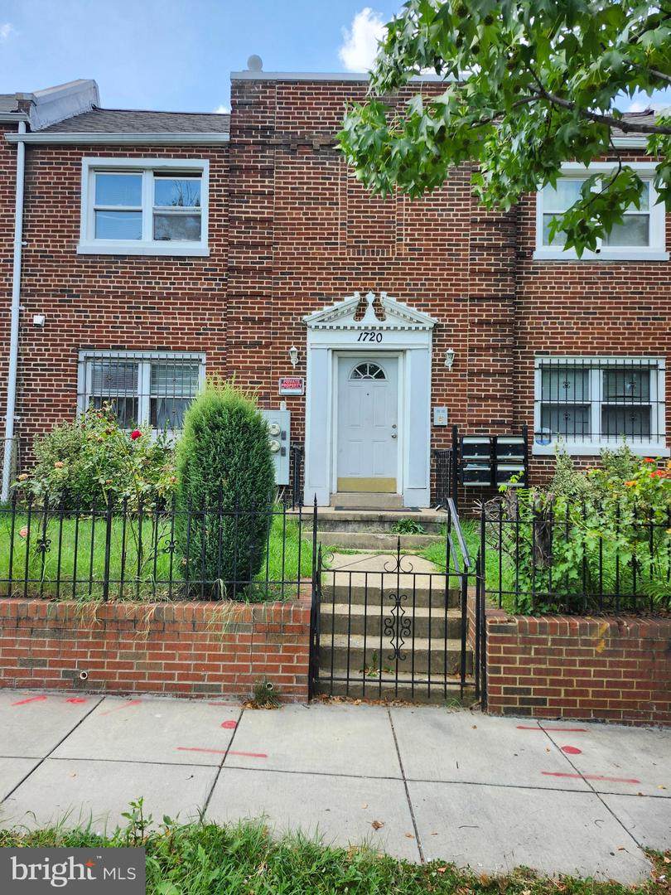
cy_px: 448
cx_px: 336
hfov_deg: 58.9
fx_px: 594
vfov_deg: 73.9
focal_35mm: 23
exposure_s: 1/657
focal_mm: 5.54
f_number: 1.8
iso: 25
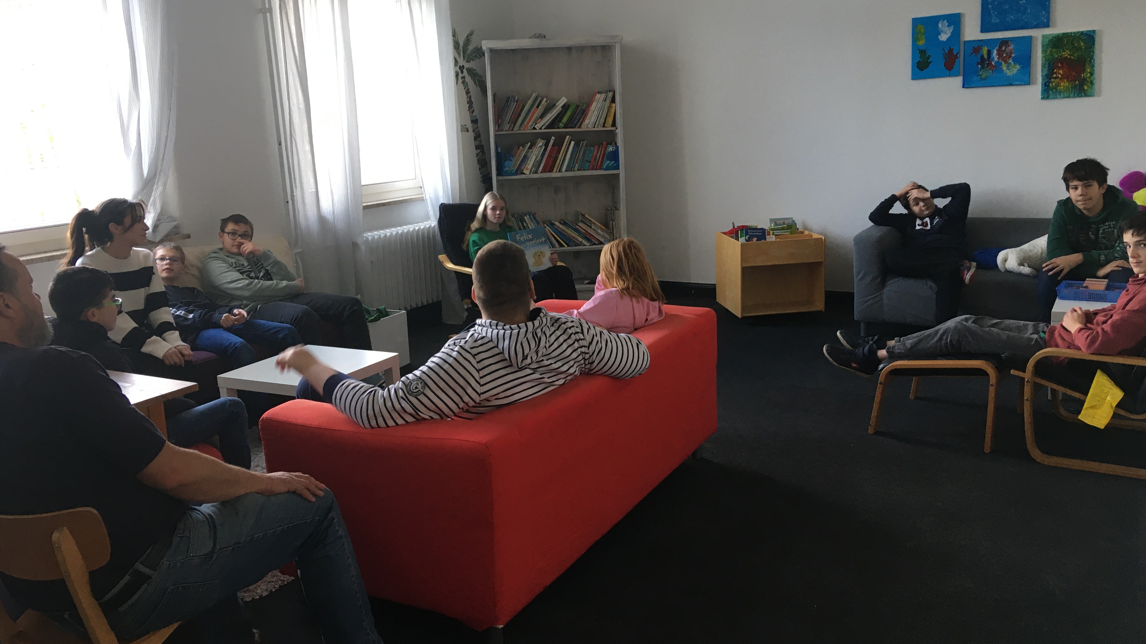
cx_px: 579
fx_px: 972
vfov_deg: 36.7
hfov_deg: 61.0
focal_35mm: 32
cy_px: 299
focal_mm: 4.15
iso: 80
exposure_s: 1/33
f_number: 2.2
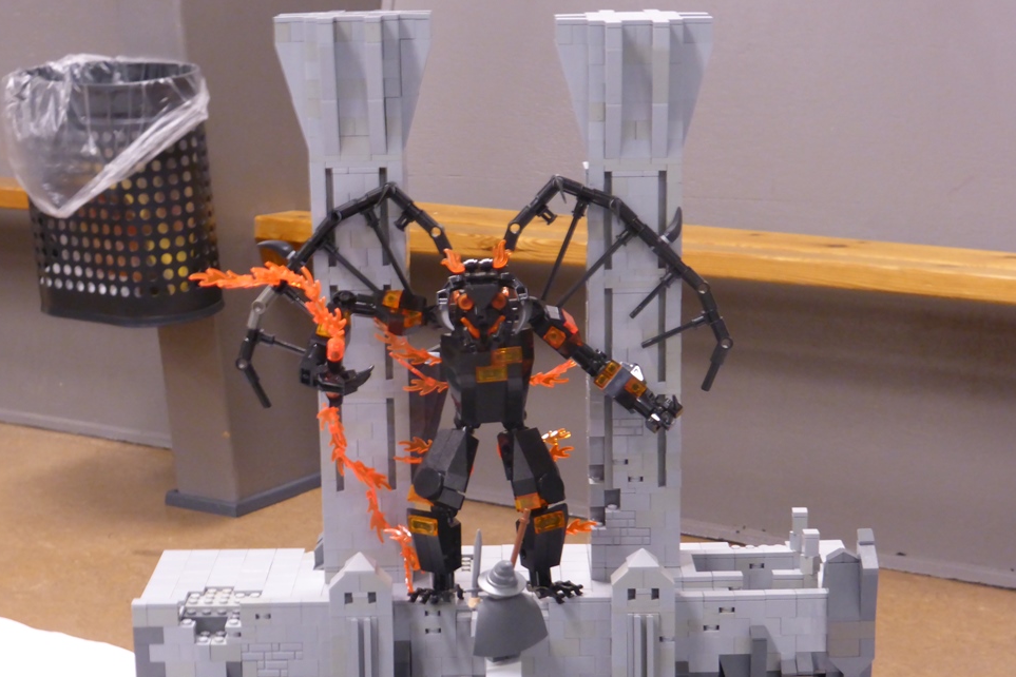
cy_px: 396
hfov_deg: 27.7
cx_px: 484
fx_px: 2060
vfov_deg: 18.7
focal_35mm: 73
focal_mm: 11.7
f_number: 4.9
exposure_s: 1/8
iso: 400
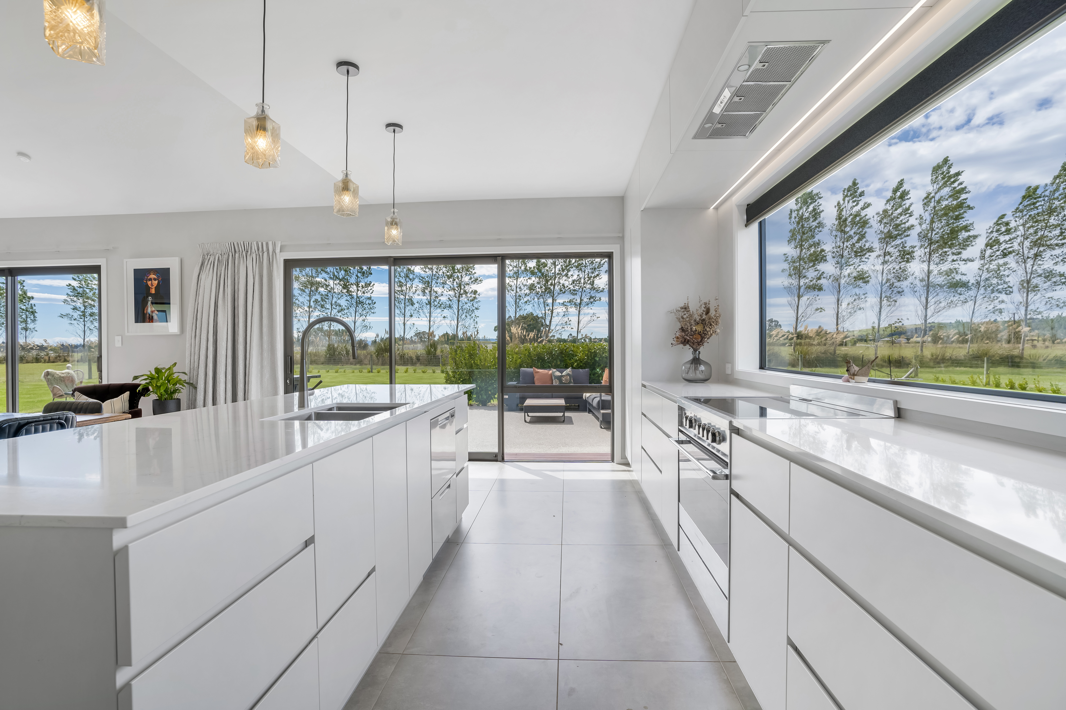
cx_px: 533
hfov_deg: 93.3
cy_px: 355
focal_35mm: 17
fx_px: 503
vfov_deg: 70.4
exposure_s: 1/160
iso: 125
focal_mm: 17
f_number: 7.1
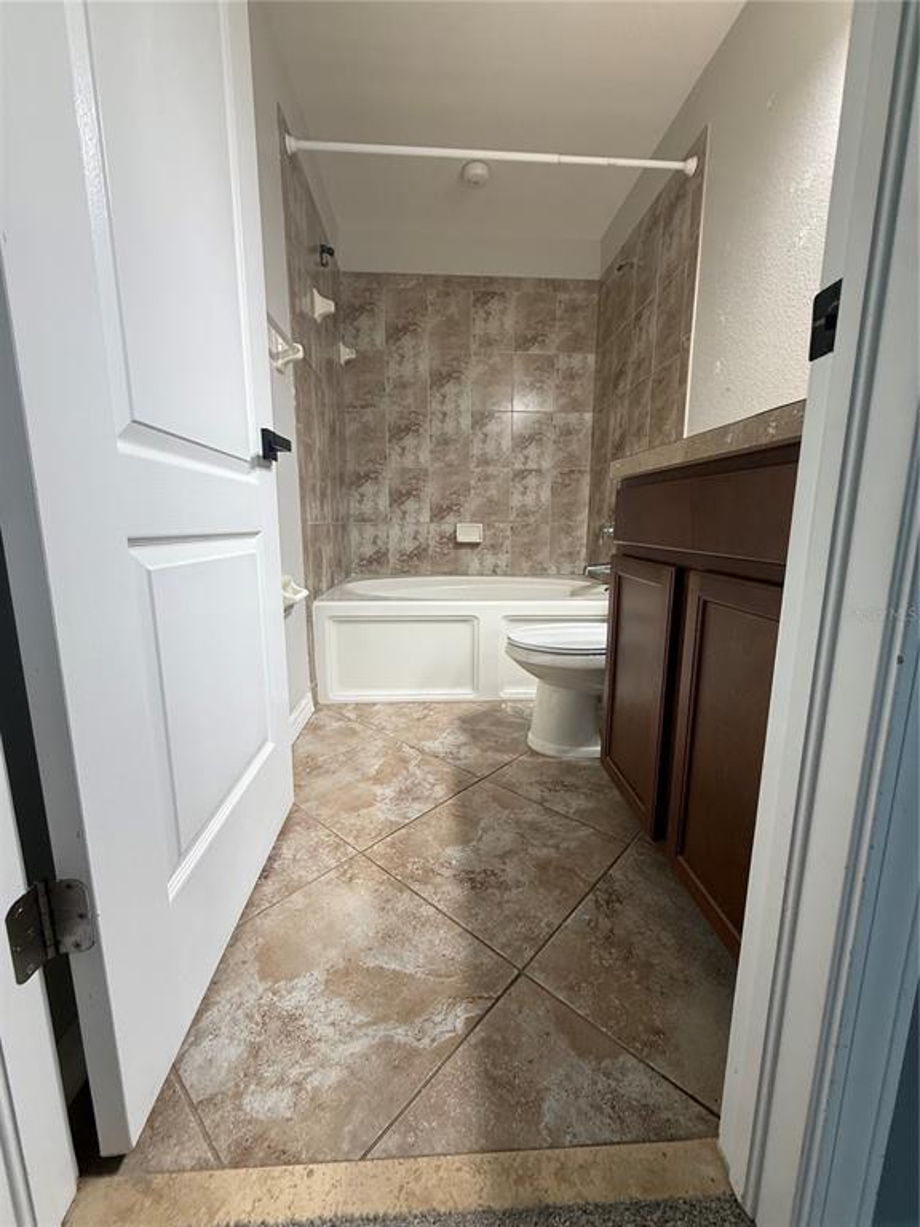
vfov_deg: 102.1
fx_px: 496
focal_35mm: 14
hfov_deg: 85.7
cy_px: 614
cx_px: 460
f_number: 2.2
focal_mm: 2.22
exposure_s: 1/99
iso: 160
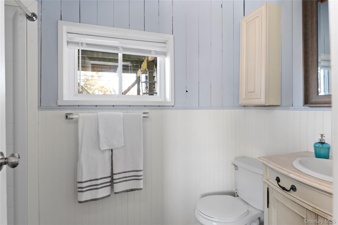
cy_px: 112
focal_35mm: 19
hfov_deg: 87.0
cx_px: 169
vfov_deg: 64.5
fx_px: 178
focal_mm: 19
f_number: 7.1
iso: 320
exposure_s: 1/2.5
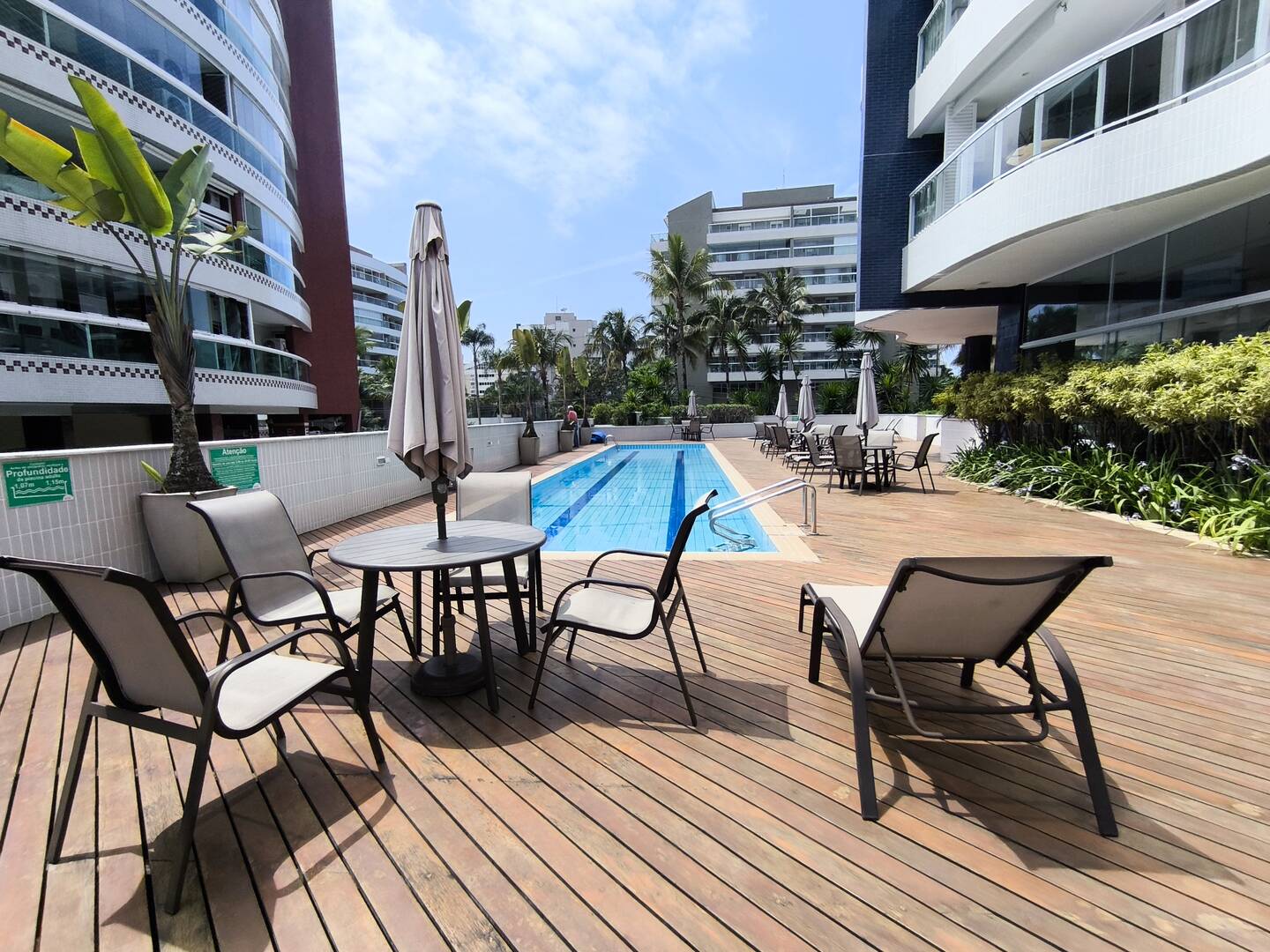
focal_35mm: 16
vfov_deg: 78.1
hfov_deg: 94.5
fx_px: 587
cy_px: 476
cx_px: 635
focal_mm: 1.65
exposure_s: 1/1863
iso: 50
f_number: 2.2
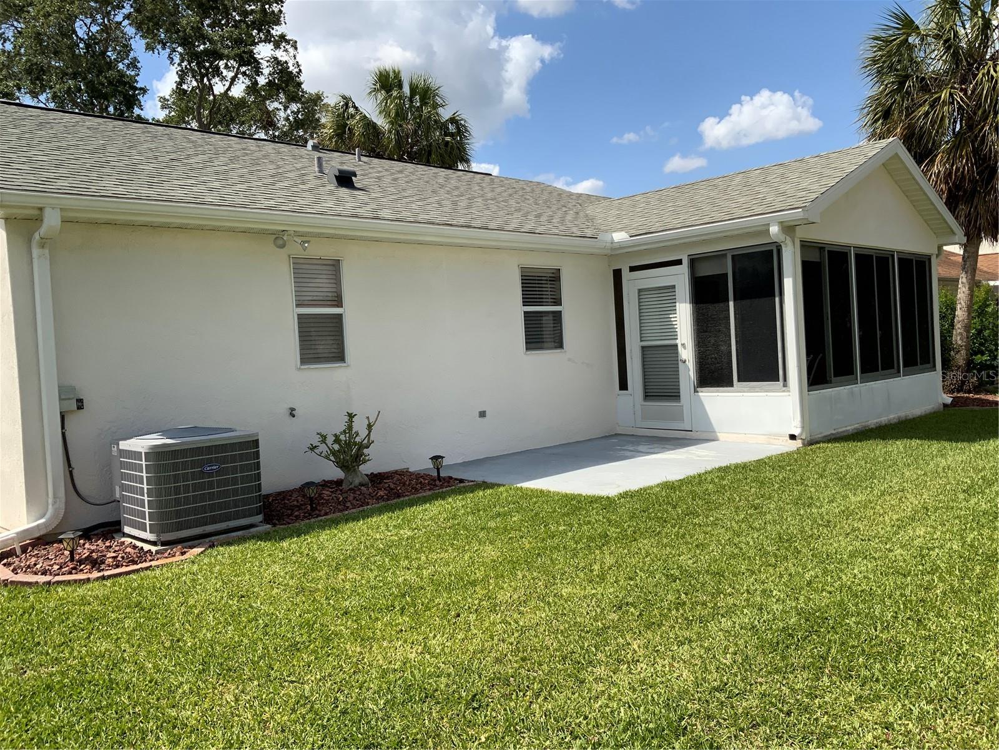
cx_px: 500
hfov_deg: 61.7
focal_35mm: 29
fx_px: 837
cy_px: 375
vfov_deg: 48.2
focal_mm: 3
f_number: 1.8
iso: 16
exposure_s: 1/2141
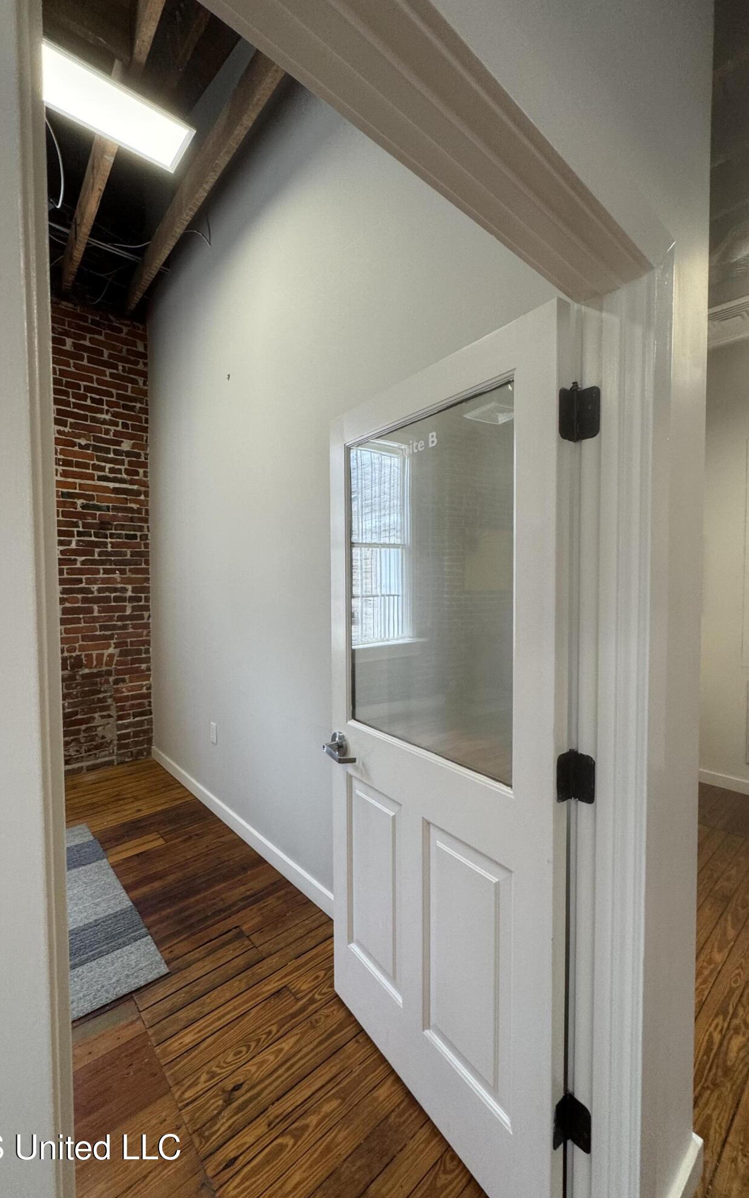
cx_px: 386
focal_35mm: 15
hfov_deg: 74.8
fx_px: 490
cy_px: 597
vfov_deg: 101.5
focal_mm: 2.22
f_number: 2.2
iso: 160
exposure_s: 1/120
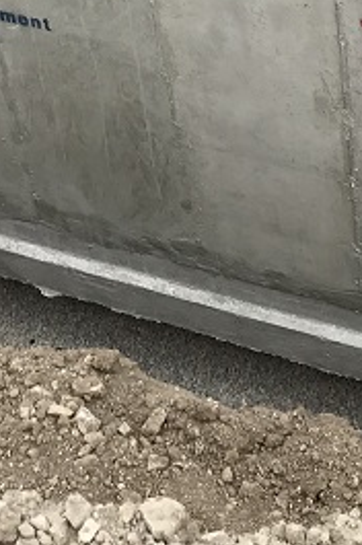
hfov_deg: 12.4
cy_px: -99
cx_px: 128
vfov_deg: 17.8
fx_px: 1663
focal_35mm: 110
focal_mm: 3.99
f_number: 1.8
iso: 20
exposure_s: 1/1153
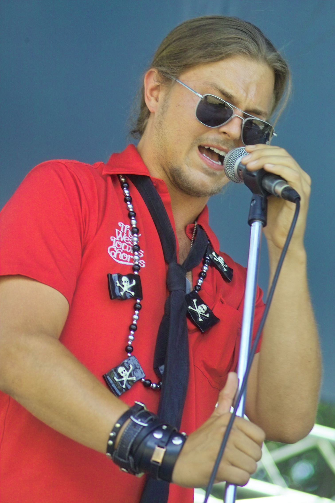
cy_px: 252
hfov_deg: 7.7
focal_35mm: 179
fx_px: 2498
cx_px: 168
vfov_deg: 11.5
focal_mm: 105
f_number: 3.5
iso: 200
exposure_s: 1/125
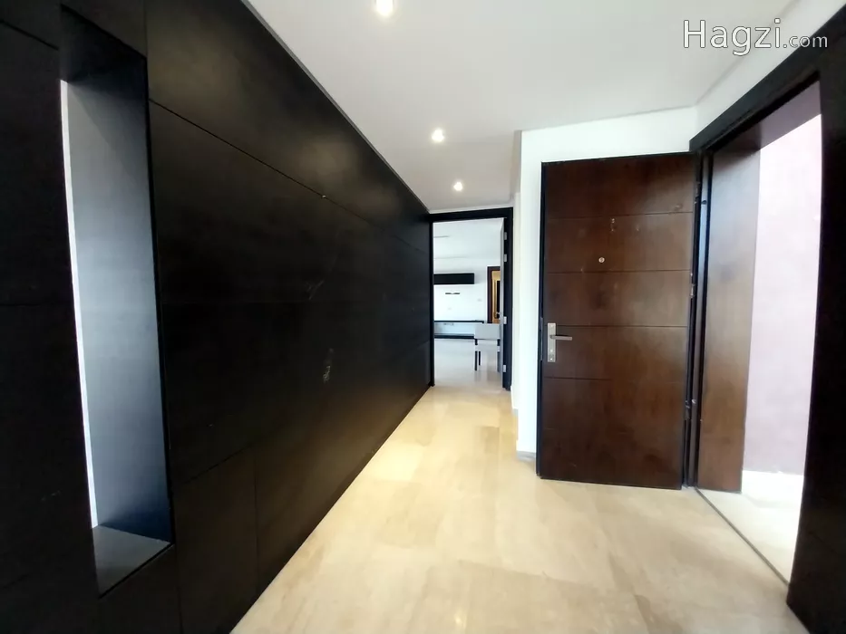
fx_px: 318
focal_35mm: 13
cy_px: 317
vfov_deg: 89.9
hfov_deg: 106.2
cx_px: 423
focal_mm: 1.3
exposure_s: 1/33
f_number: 2.2
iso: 160
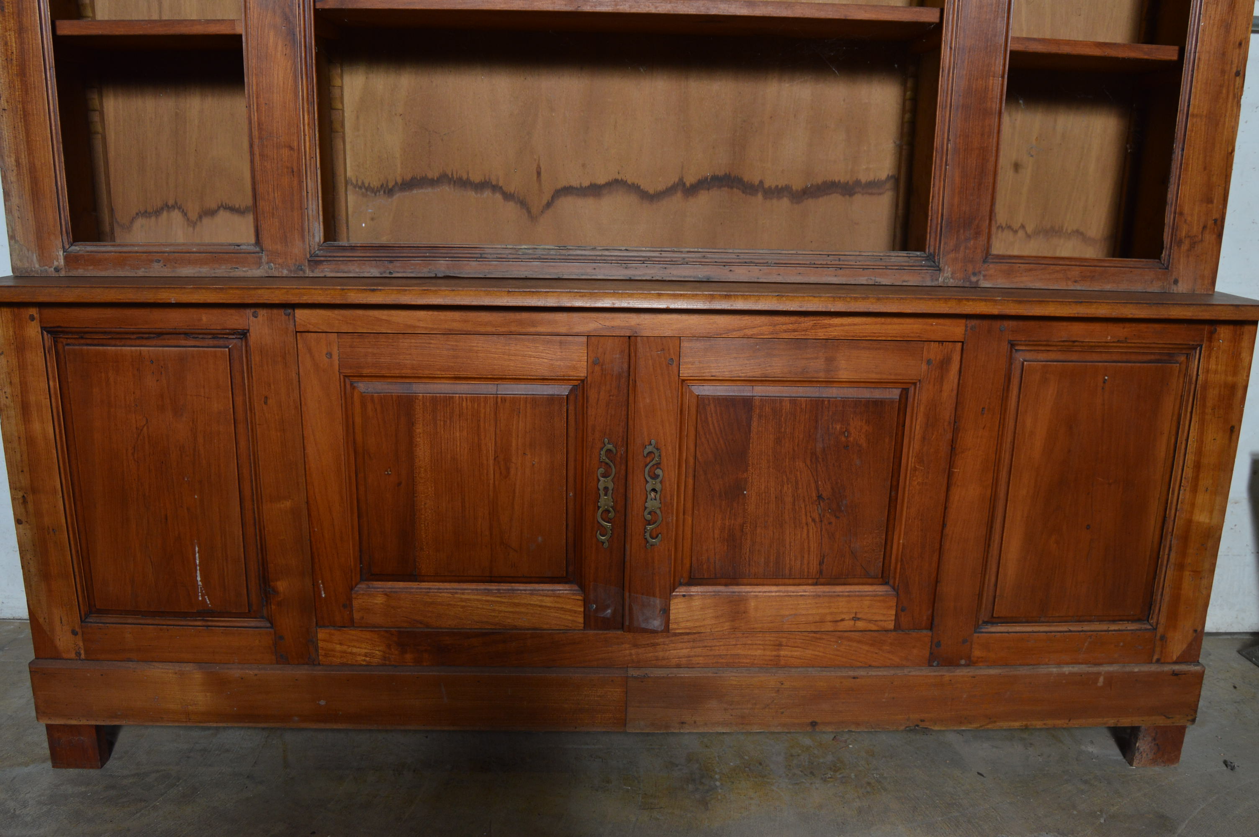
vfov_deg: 47.8
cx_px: 630
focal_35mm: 27
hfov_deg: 67.4
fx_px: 943
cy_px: 418
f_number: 6.3
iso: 400
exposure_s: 1/80
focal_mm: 18
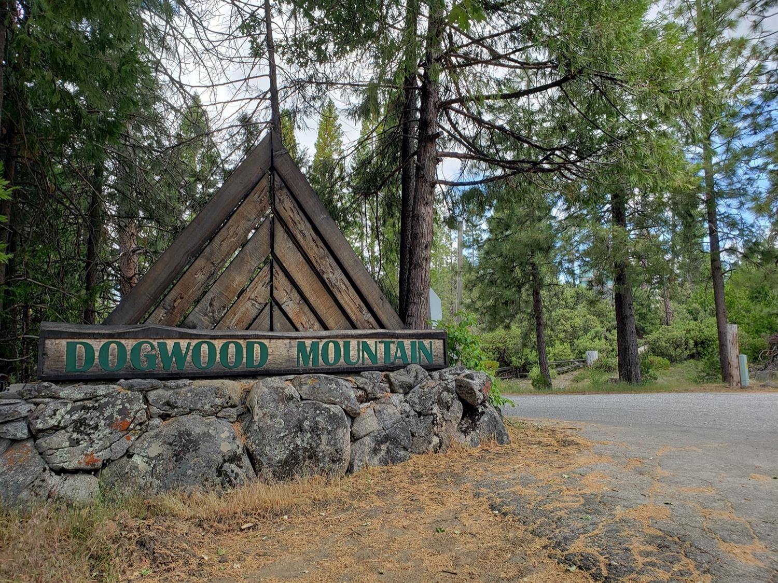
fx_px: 584
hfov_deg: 67.3
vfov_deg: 53.0
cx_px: 389
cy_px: 292
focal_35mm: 26
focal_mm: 4.3
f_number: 2.4
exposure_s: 1/351
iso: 50
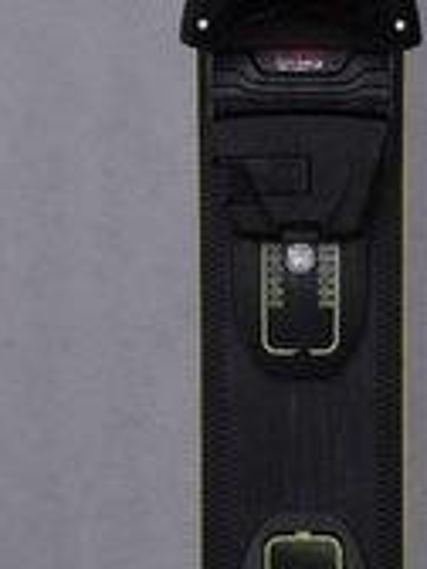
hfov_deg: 4.8
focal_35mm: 308
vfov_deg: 6.4
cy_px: 491
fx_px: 5066
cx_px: 473
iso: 3200
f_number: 16
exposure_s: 1/125
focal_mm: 80
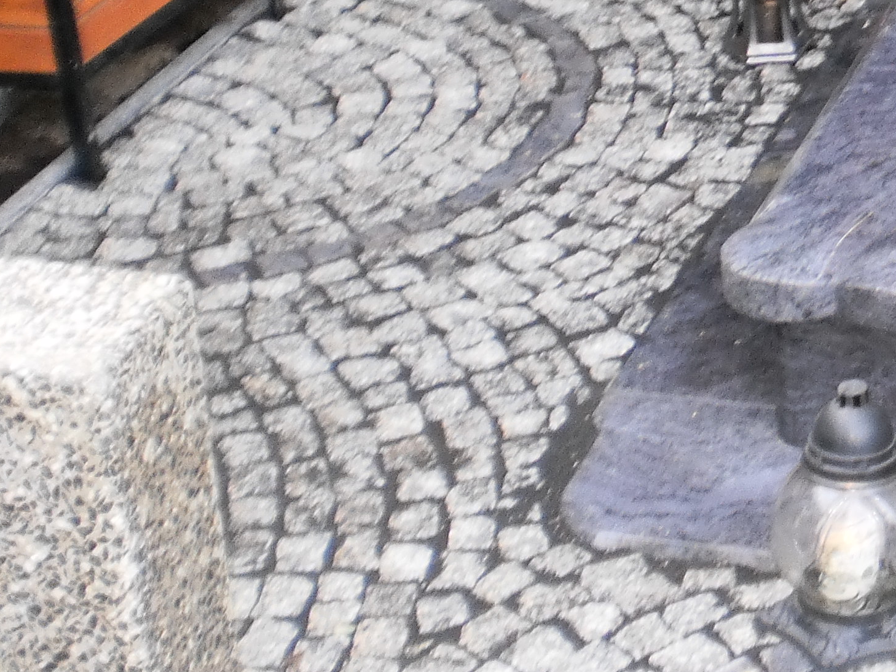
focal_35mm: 98
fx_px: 2536
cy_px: -183
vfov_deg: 14.5
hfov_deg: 19.1
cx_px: 1039
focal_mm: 6.3
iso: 125
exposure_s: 1/30
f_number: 3.1
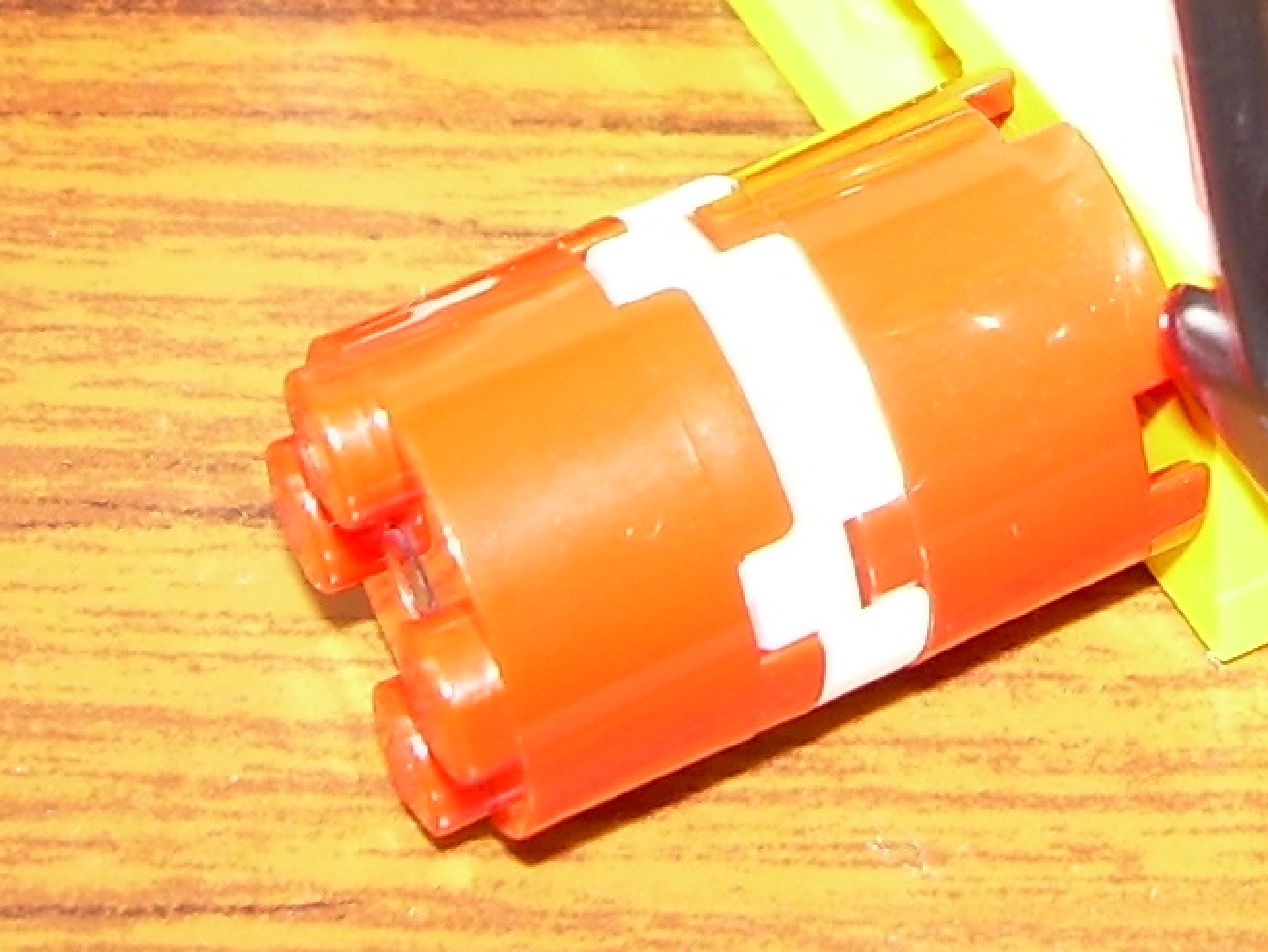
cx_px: 1402
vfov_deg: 10.8
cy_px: -487
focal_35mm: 132
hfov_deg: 14.6
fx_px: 4837
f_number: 2.8
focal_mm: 6.3
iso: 50
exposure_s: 1/30
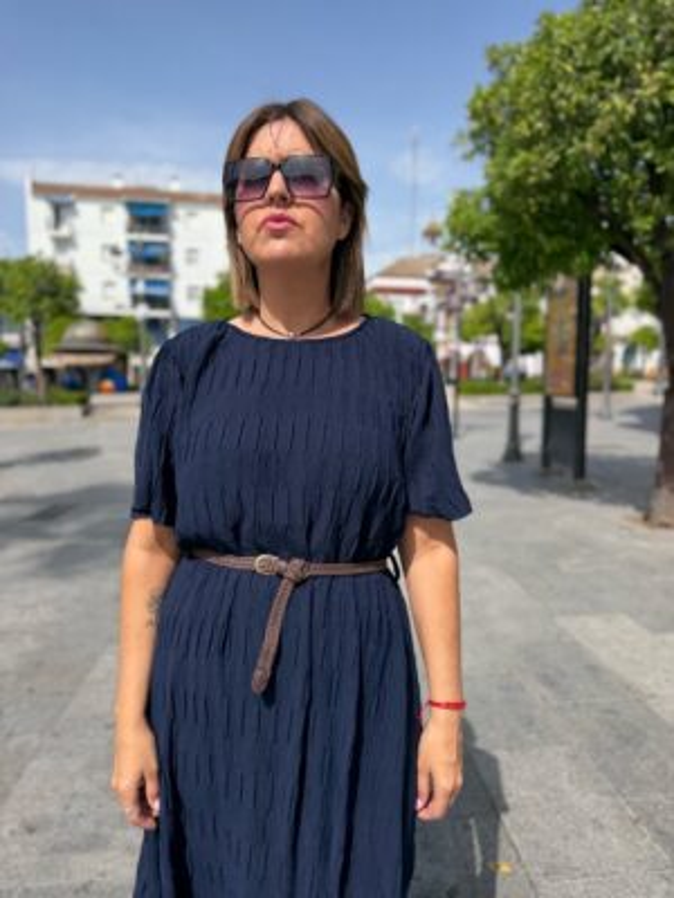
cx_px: 337
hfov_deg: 56.8
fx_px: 623
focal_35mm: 24
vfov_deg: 71.6
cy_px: 449
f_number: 1.78
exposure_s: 1/4673
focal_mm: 6.76
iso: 80
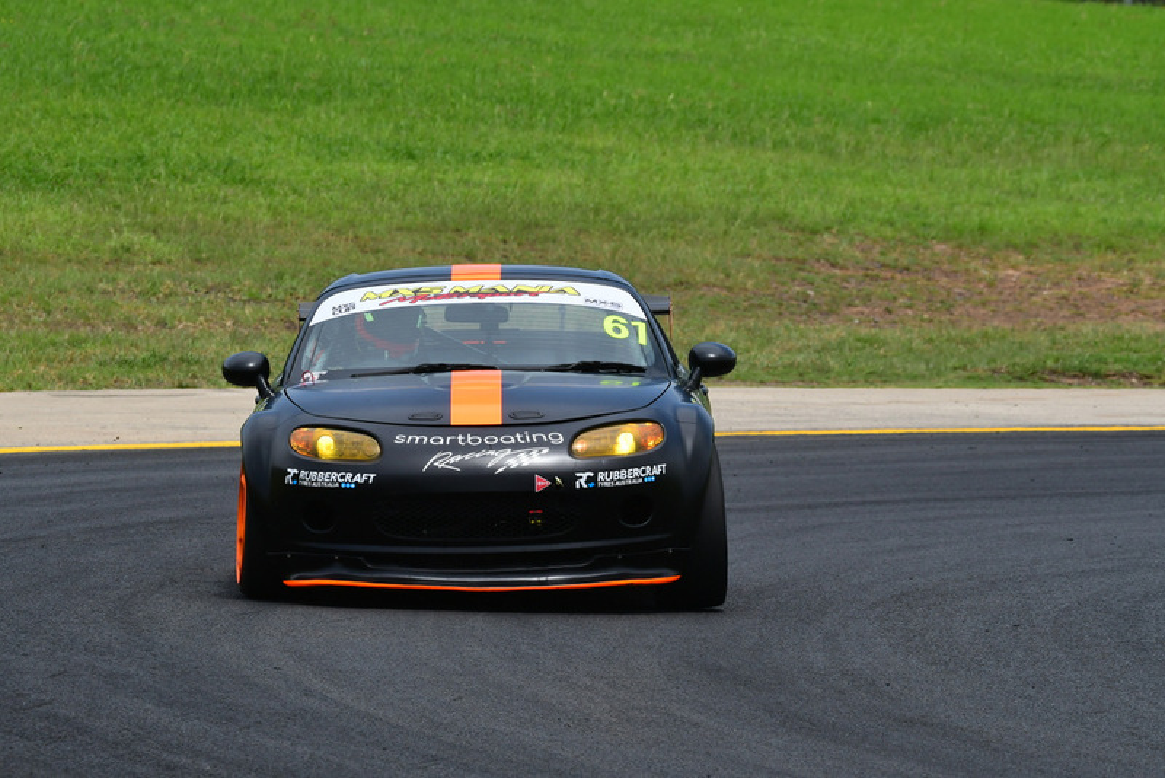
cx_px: 582
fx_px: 14081
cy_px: 389
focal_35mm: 435
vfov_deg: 3.2
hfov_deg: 4.7
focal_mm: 290
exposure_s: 1/640
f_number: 11
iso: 400
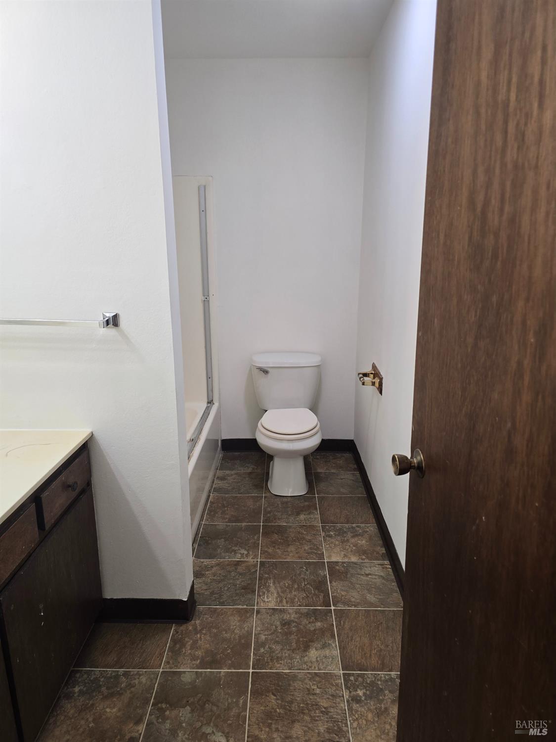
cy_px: 371
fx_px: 493
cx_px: 278
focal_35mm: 23
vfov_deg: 73.9
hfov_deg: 58.9
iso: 100
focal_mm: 6.3
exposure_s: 1/120
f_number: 1.7
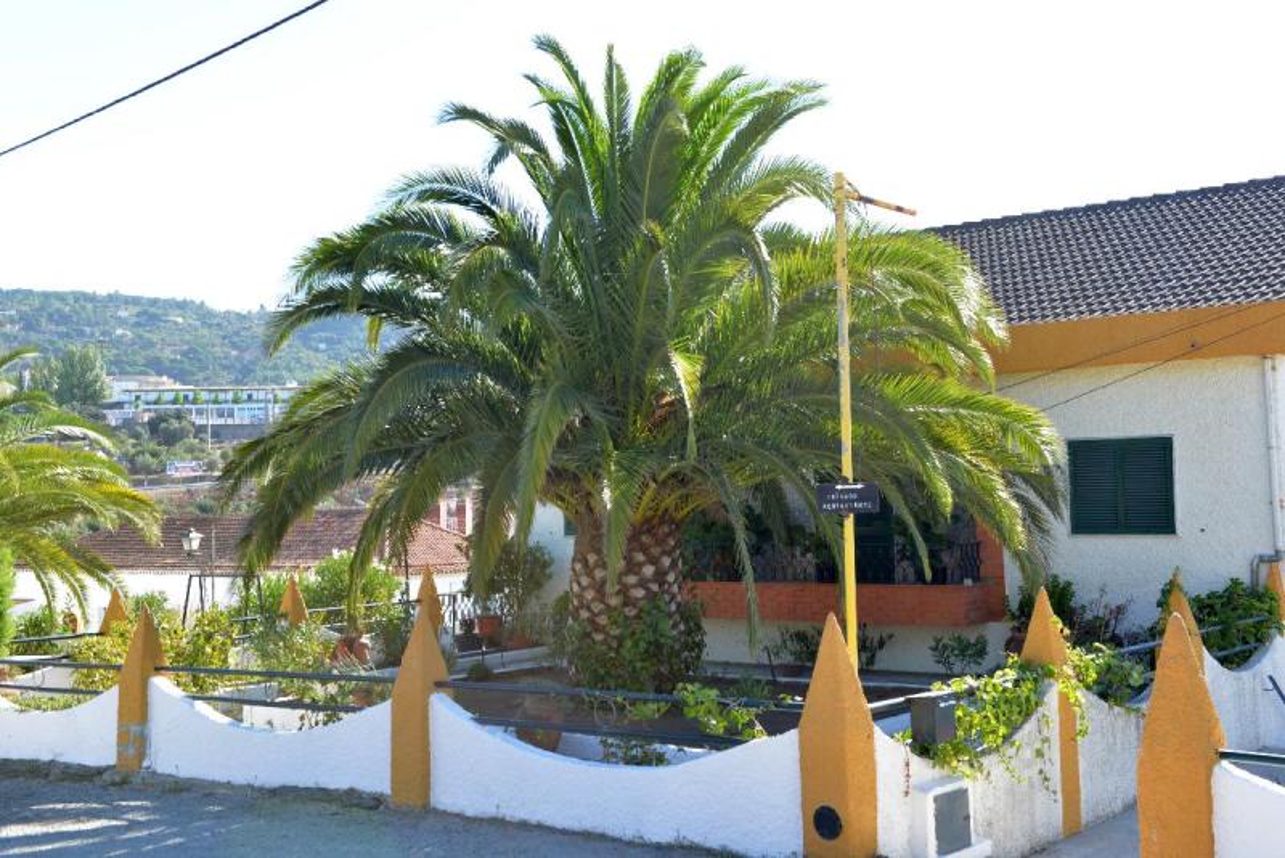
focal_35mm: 42
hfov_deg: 46.4
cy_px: 429
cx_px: 642
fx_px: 1500
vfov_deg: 31.9
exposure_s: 1/80
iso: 160
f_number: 8
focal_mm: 42
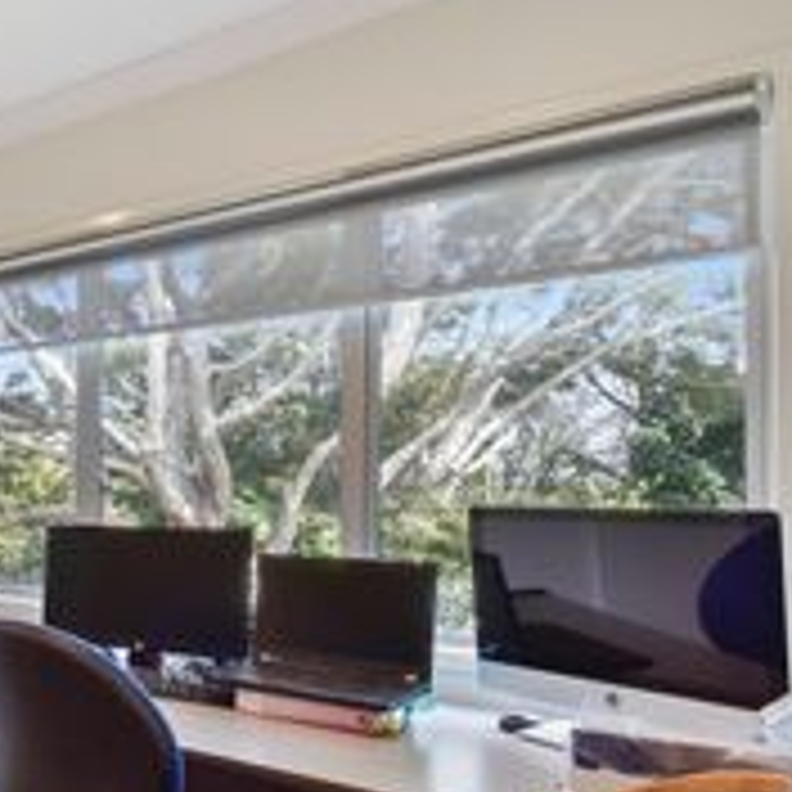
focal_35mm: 34
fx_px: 880
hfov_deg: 38.1
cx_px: -126
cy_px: 542
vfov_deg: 47.5
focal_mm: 10
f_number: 10
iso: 500
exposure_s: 1/5
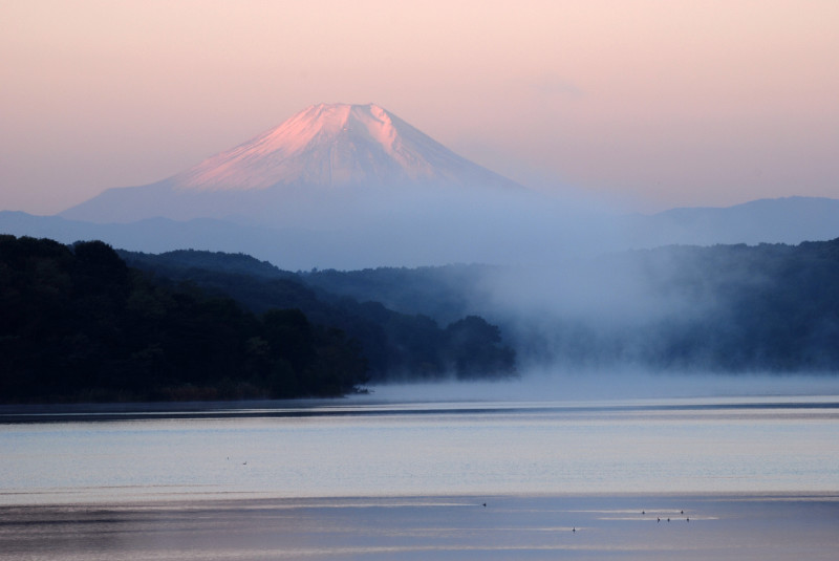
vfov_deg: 5.6
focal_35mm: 248
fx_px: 5773
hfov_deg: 8.3
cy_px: 280
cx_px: 420
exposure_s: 1/15
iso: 100
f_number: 11
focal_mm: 165
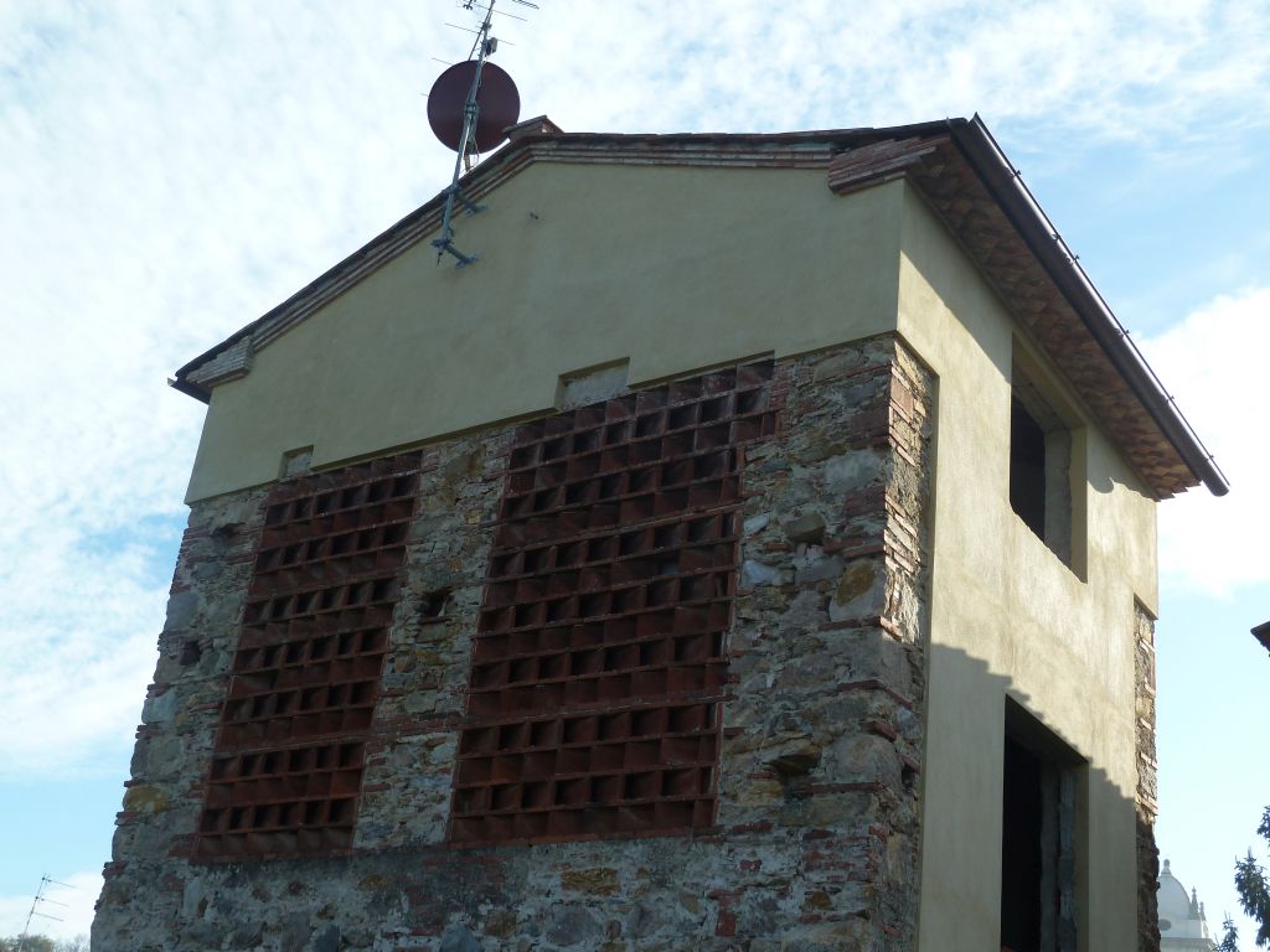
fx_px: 1614
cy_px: 476
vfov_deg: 32.9
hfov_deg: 42.9
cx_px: 635
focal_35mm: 44
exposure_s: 1/250
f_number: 4
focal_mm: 7.3
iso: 80
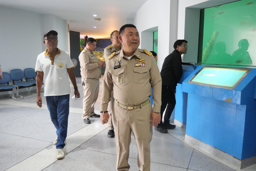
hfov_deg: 60.3
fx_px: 221
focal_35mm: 31
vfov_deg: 42.4
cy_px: 86
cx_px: 128
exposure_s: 1/40
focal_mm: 15
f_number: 3.7
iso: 3200
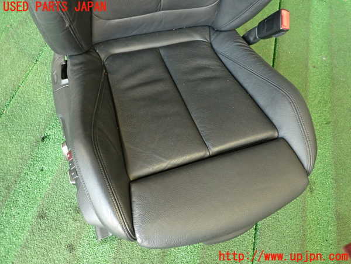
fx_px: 253
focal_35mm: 25
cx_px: 176
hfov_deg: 69.4
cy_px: 132
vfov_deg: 54.9
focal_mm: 4.5
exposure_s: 1/30
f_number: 2
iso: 500
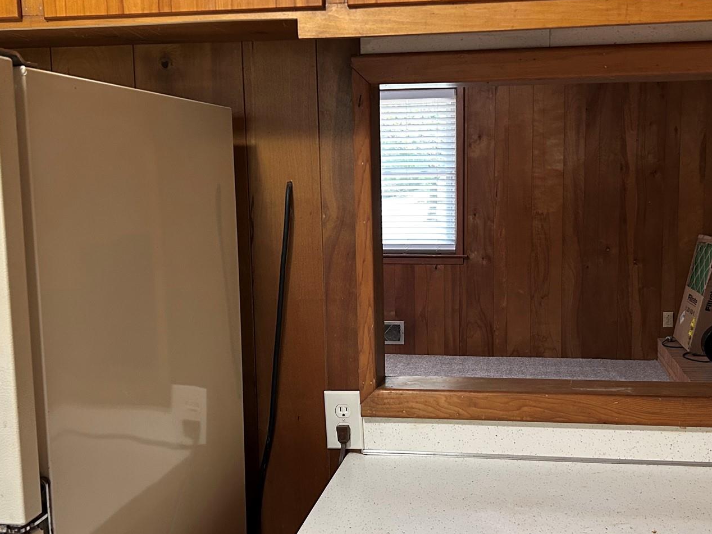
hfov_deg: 44.8
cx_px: 382
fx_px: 864
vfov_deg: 34.3
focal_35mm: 42
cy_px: 282
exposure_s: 1/60
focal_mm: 5.7
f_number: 1.5
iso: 250
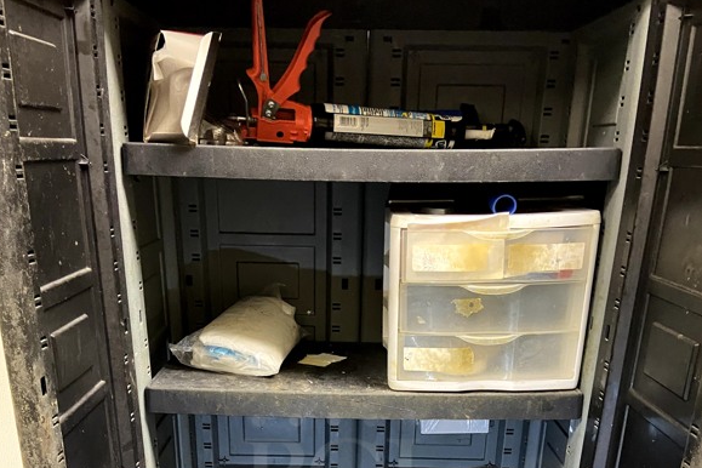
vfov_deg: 32.2
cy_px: 470
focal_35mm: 38
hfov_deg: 50.7
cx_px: 333
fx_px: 741
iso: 500
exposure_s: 1/30
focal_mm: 4.25
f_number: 1.8
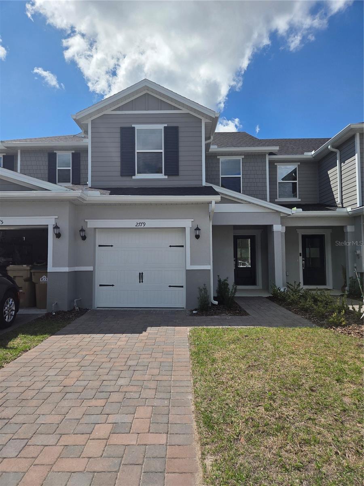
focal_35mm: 23
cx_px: 182
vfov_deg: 73.9
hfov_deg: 58.9
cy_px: 243
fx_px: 322
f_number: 1.8
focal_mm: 5.4
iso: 64
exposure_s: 1/7891
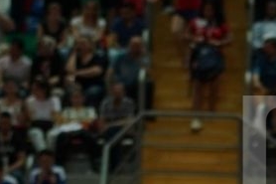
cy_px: 538
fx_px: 3478
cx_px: 336
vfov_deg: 3.0
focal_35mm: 454
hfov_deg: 4.5
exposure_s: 1/1000
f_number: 2.8
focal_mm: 70
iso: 640
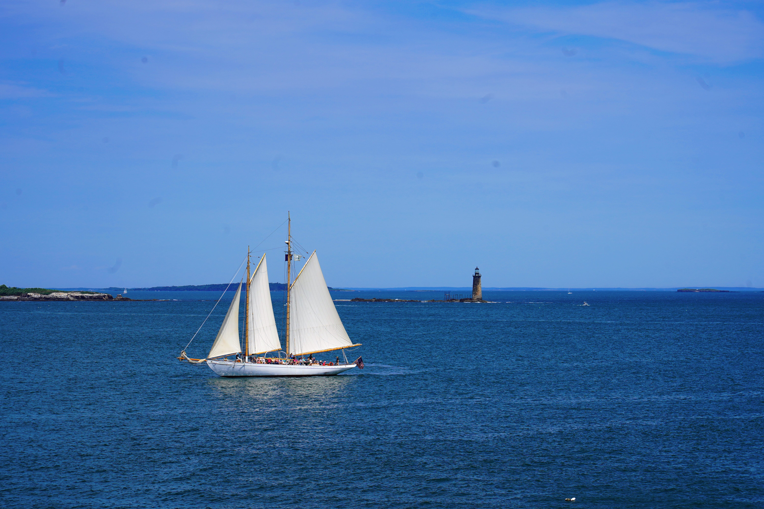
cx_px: 382
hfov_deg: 19.5
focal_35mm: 105
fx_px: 2228
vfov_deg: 13.0
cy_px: 254
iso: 100
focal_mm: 105
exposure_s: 1/320
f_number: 10
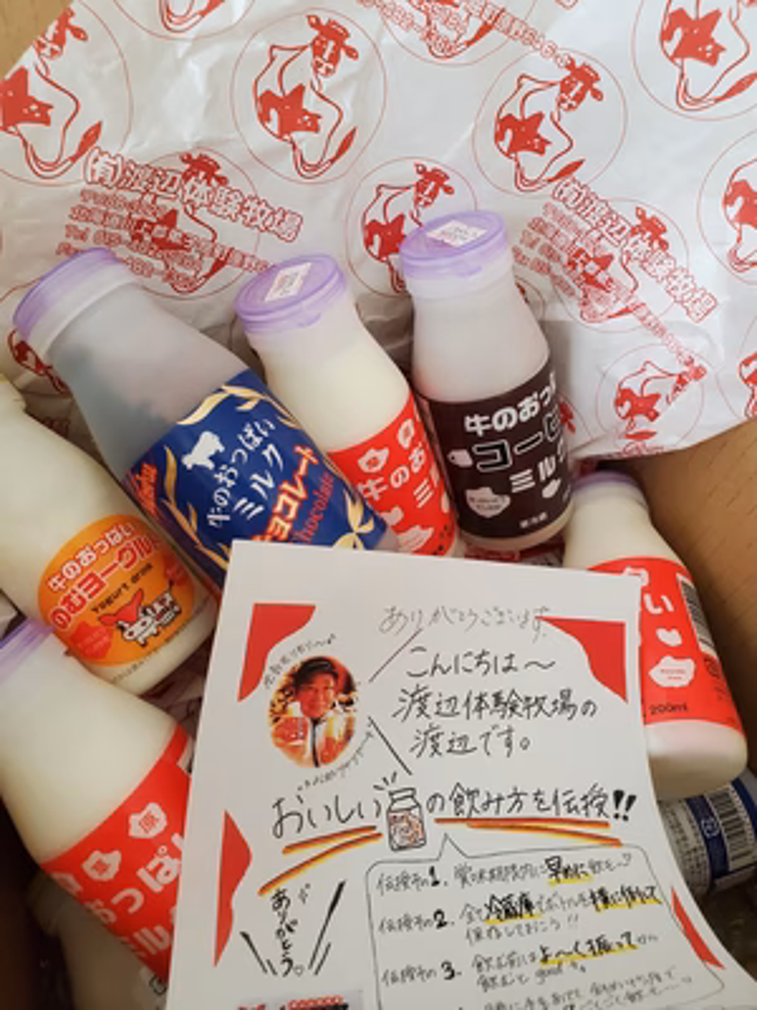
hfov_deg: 53.1
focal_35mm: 26
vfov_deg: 67.3
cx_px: 378
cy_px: 505
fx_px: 758
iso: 320
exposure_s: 1/100
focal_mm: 4.3
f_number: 2.4
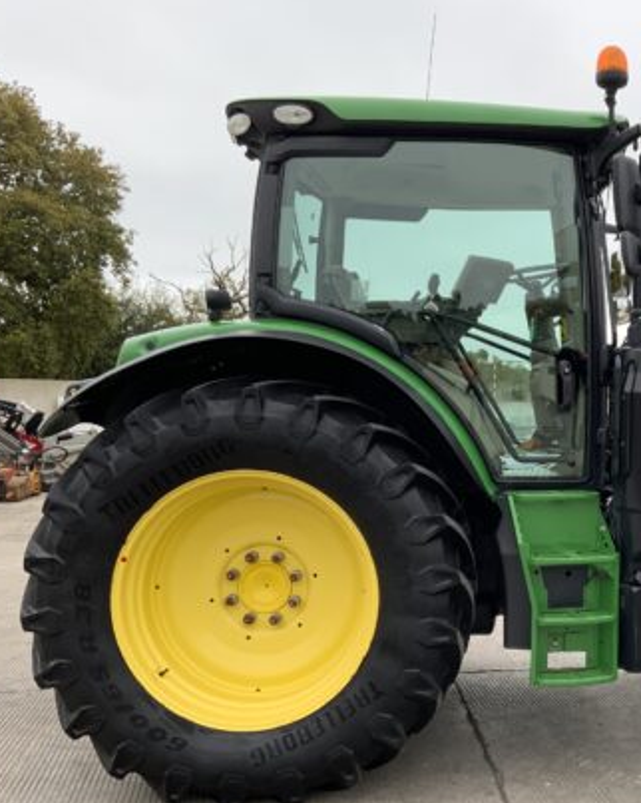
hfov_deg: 31.8
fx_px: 1068
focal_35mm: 45
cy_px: 436
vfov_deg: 41.1
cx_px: 579
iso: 16
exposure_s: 1/193
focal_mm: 3
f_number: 1.8
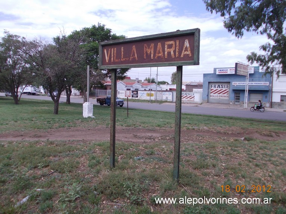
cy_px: 107
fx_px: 231
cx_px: 143
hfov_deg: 63.5
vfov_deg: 49.7
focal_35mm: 28
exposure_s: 1/250
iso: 80
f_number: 5.4
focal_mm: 4
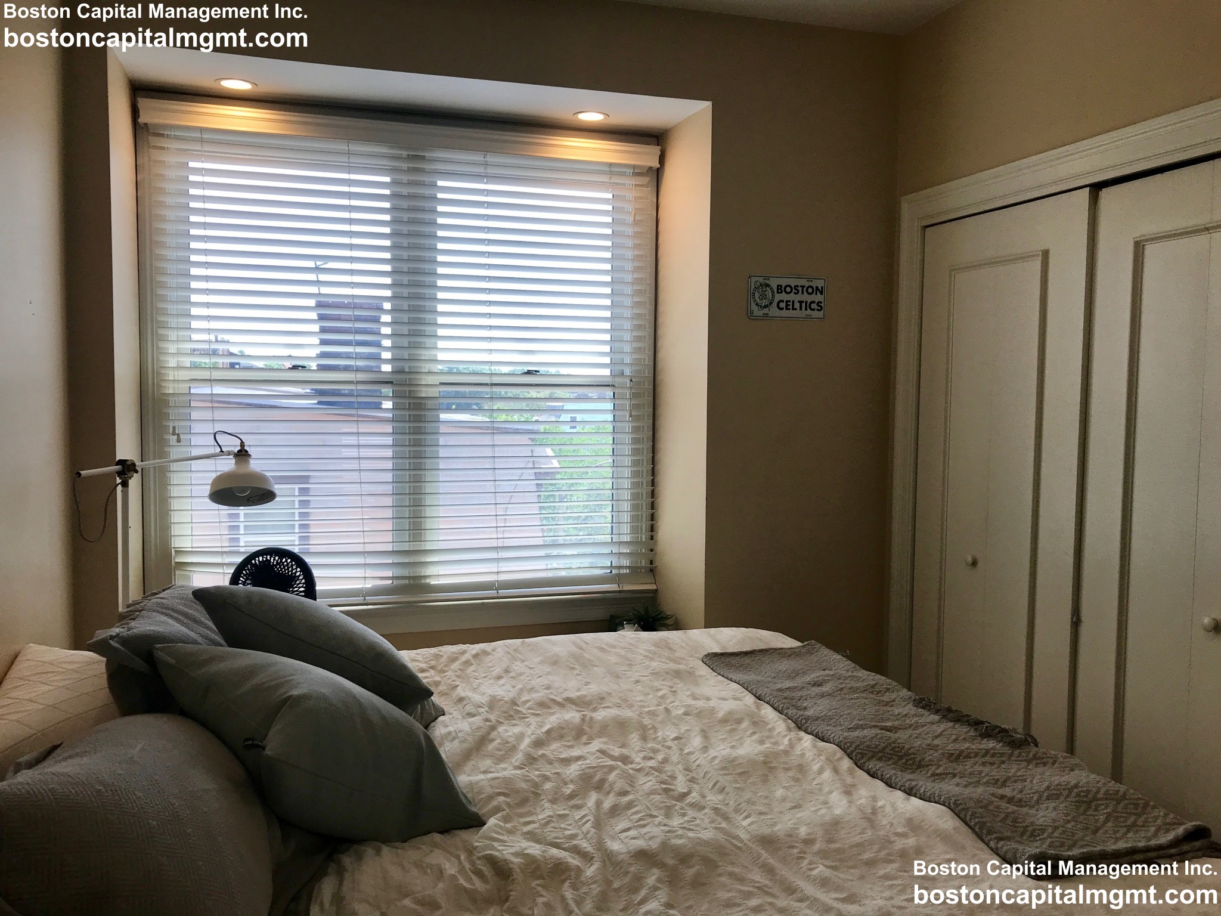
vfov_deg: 49.7
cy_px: 458
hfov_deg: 63.4
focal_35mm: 28
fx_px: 988
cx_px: 610
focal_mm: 3.99
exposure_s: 1/181
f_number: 1.8
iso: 20
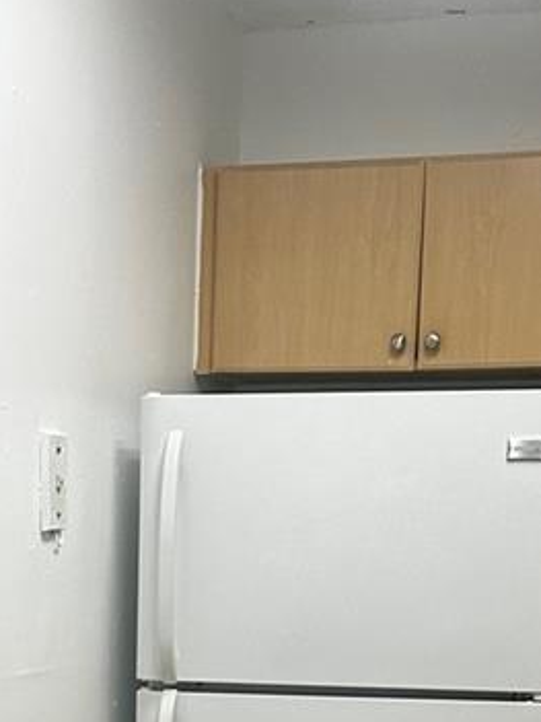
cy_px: 926
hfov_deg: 16.5
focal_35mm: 89
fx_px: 1856
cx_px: 115
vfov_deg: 20.2
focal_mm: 5.7
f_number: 1.5
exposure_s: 1/120
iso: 125
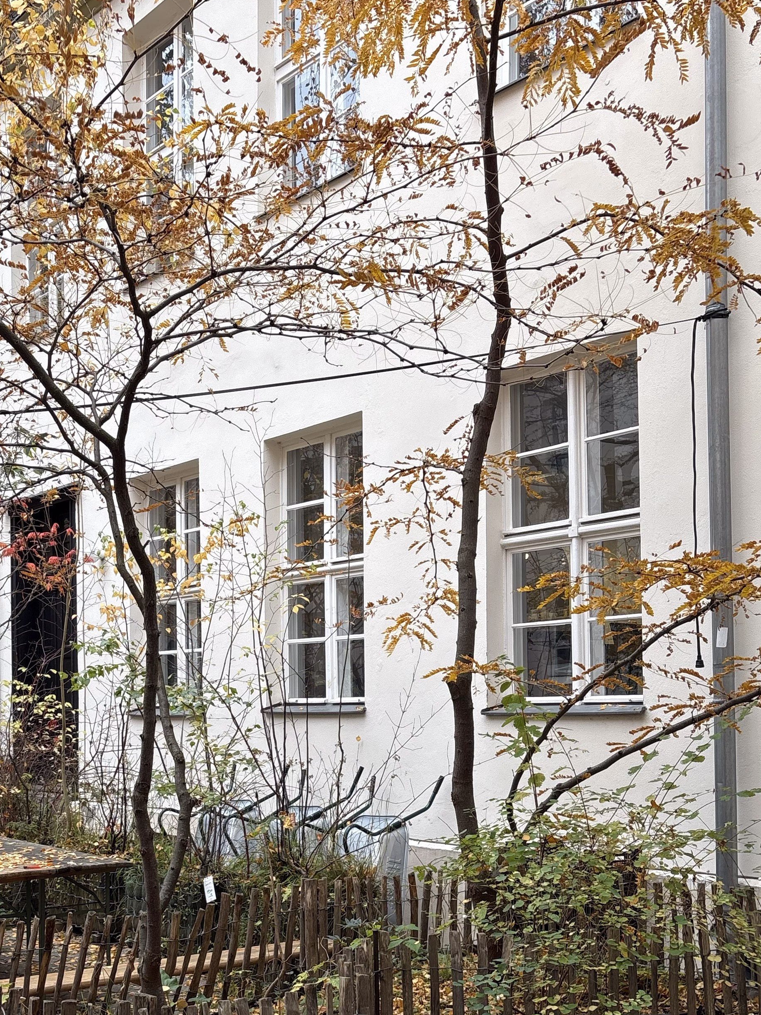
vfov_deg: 43.2
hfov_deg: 33.1
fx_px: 1261
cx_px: 216
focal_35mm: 43
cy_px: 682
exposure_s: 1/122
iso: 32
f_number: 1.6
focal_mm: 5.96
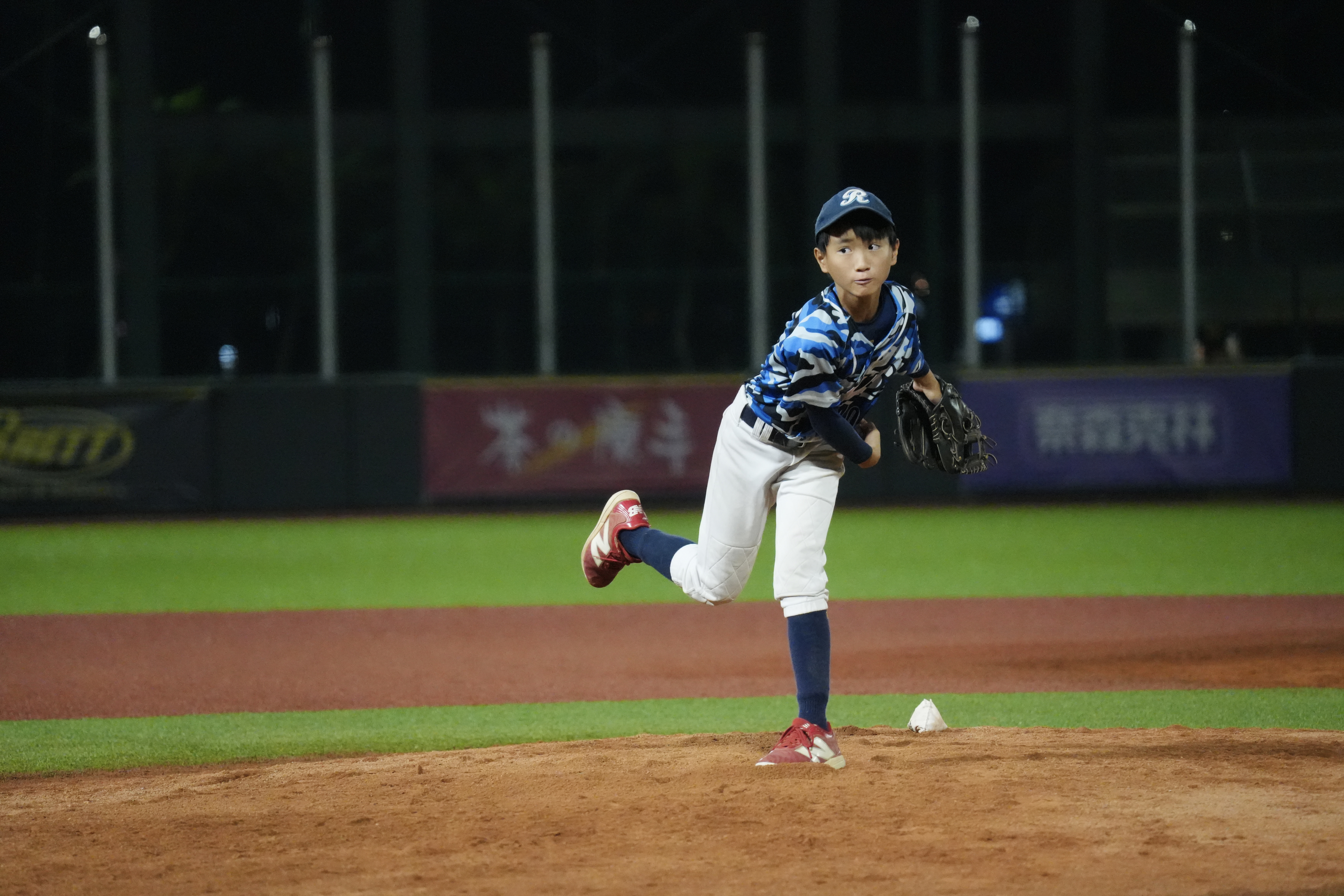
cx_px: 672
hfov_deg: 8.0
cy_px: 448
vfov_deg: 5.3
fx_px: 9669
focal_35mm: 259
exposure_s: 1/1000
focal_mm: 259
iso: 12800
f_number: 5.6
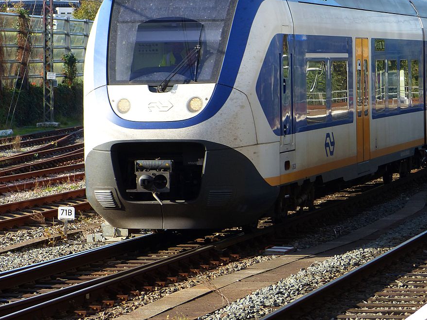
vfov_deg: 7.9
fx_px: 2319
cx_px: 241
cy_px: 112
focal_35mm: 188
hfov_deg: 10.5
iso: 100
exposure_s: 1/500
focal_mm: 24.8
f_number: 3.2
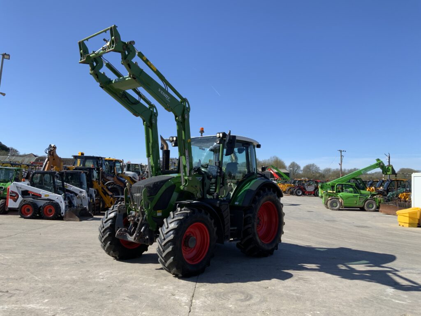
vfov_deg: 48.2
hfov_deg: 61.7
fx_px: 353
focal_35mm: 29
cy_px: 158
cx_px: 210
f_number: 1.8
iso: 16
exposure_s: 1/855
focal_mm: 3
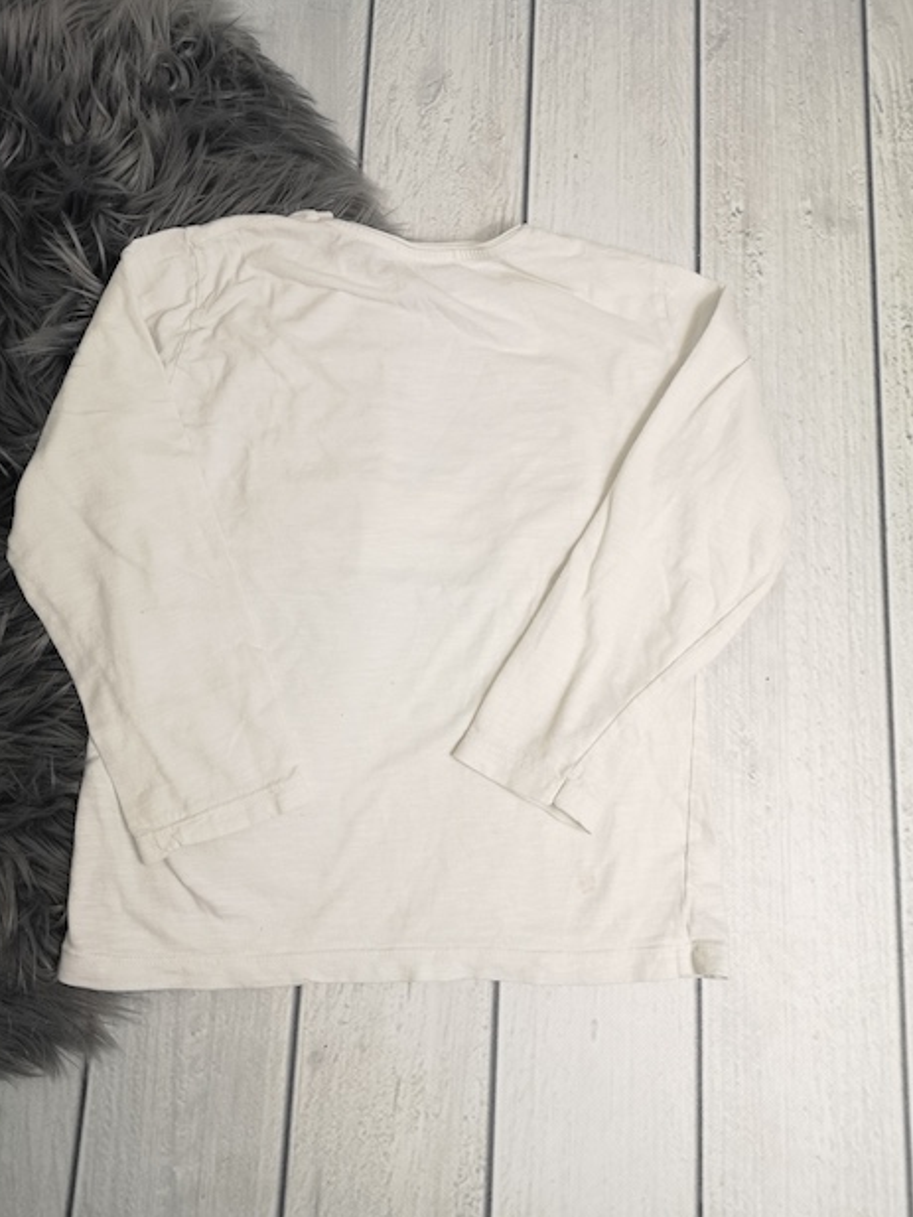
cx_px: 444
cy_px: 619
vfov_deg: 63.4
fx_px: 984
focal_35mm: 28
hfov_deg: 49.8
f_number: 1.8
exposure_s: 1/50
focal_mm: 5.58
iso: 64
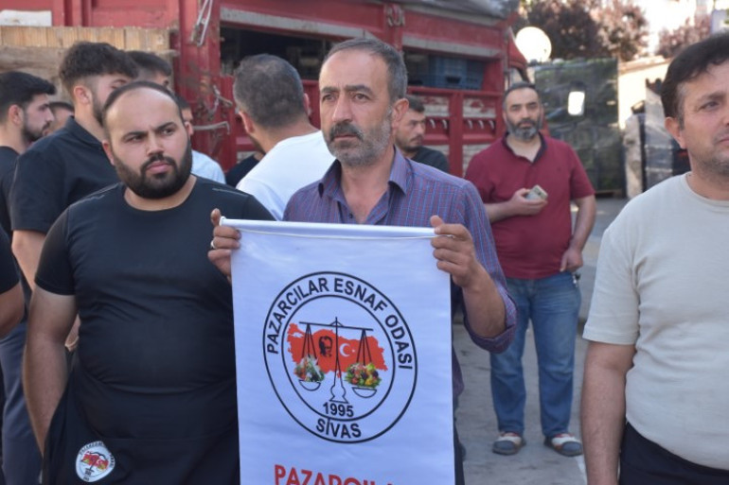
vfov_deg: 18.2
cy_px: 242
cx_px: 364
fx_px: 1518
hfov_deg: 27.0
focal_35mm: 75
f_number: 8
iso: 800
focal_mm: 50
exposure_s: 1/320
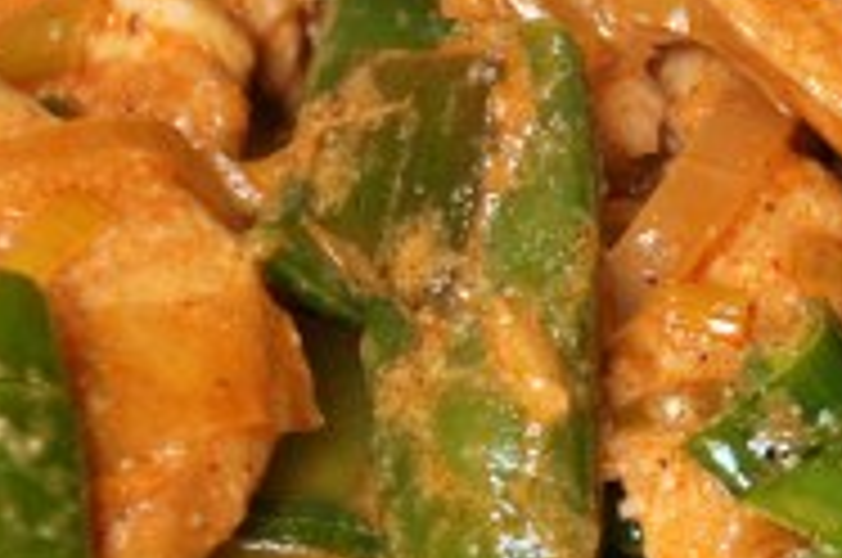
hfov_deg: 4.6
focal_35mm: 451
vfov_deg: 3.0
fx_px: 10530
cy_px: 495
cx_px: 1130
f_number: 5.6
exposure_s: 1/60
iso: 400
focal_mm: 70
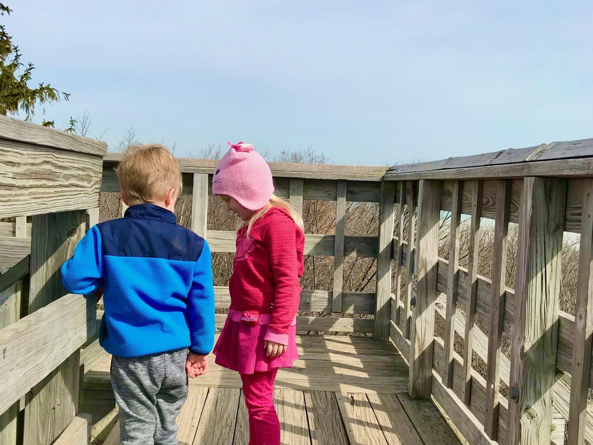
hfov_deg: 61.7
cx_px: 302
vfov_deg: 48.2
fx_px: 497
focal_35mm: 29
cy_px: 224
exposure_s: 1/2994
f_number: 1.8
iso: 20
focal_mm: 3.99
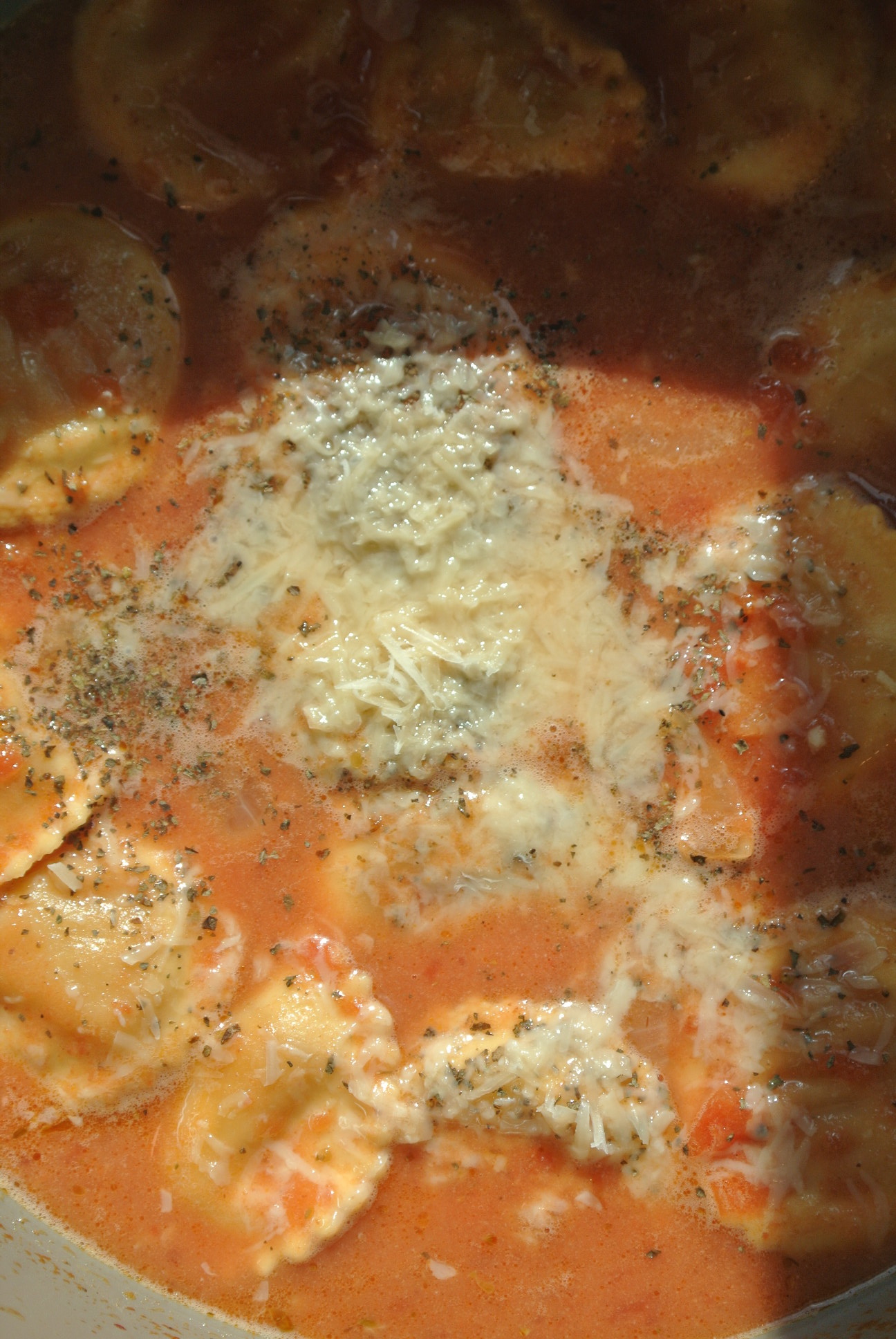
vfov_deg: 25.0
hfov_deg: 16.9
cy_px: 670
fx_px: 3015
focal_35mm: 81
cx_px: 448
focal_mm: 30
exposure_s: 1/320
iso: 100
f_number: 5.6
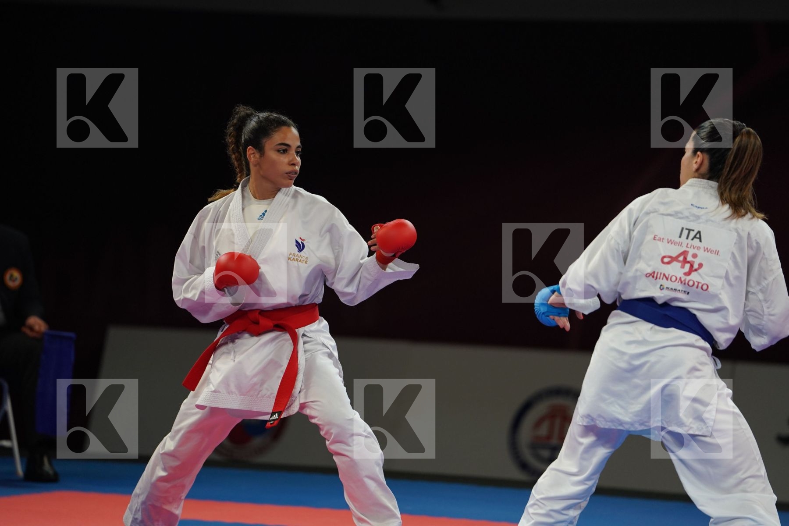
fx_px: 4383
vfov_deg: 6.9
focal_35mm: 200
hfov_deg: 10.3
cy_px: 263
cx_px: 394
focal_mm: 200
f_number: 2.8
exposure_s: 1/1000
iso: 1250
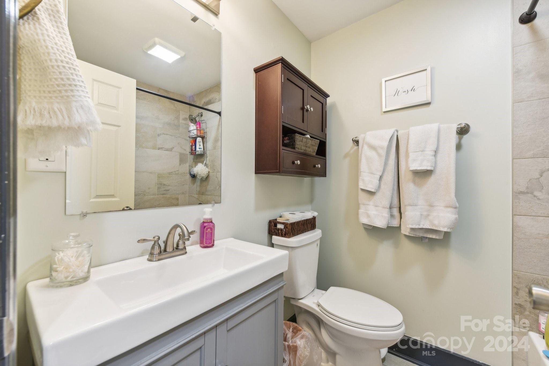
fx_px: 214
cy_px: 183
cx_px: 274
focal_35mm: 14
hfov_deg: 104.2
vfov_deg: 81.3
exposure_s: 1/4
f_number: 8
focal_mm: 14
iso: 200
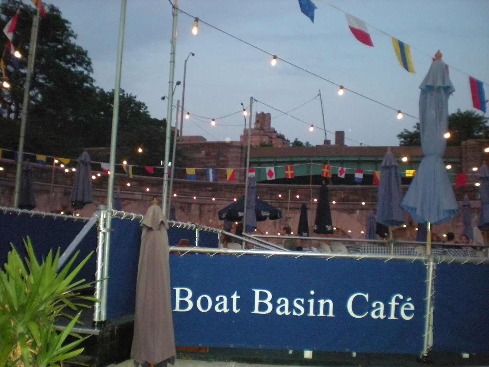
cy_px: 184
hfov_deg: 49.0
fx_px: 537
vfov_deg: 37.7
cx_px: 244
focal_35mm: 38
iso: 800
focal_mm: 6.3
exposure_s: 1/60
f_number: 3.1
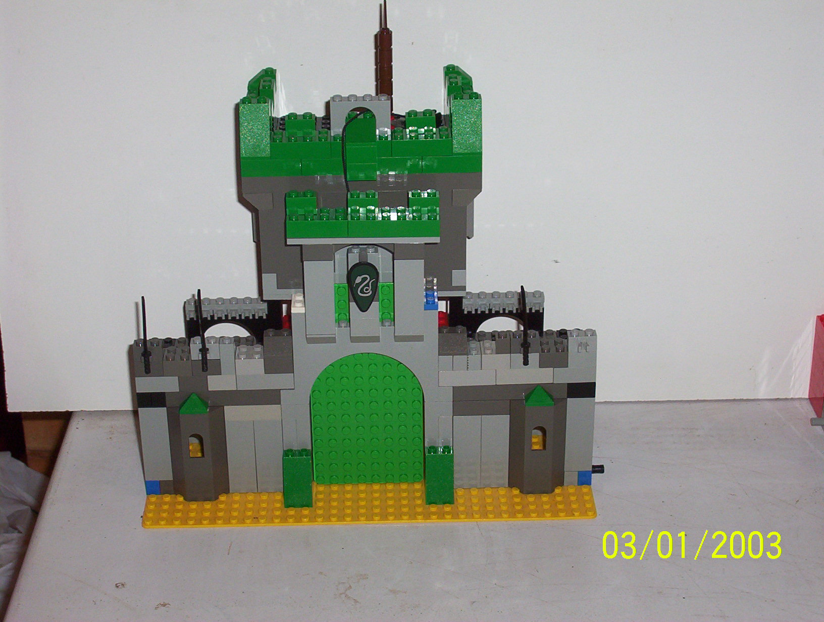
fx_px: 1933
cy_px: 311
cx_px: 412
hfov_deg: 24.1
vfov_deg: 18.3
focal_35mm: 81
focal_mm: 10.76
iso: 140
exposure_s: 1/93.2
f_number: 3.62
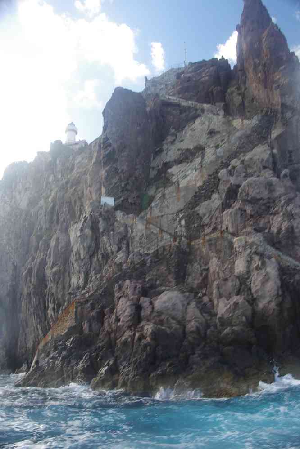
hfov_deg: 38.2
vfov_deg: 54.9
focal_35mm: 35
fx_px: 433
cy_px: 224
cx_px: 150
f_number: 8
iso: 200
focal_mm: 23.1
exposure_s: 1/50
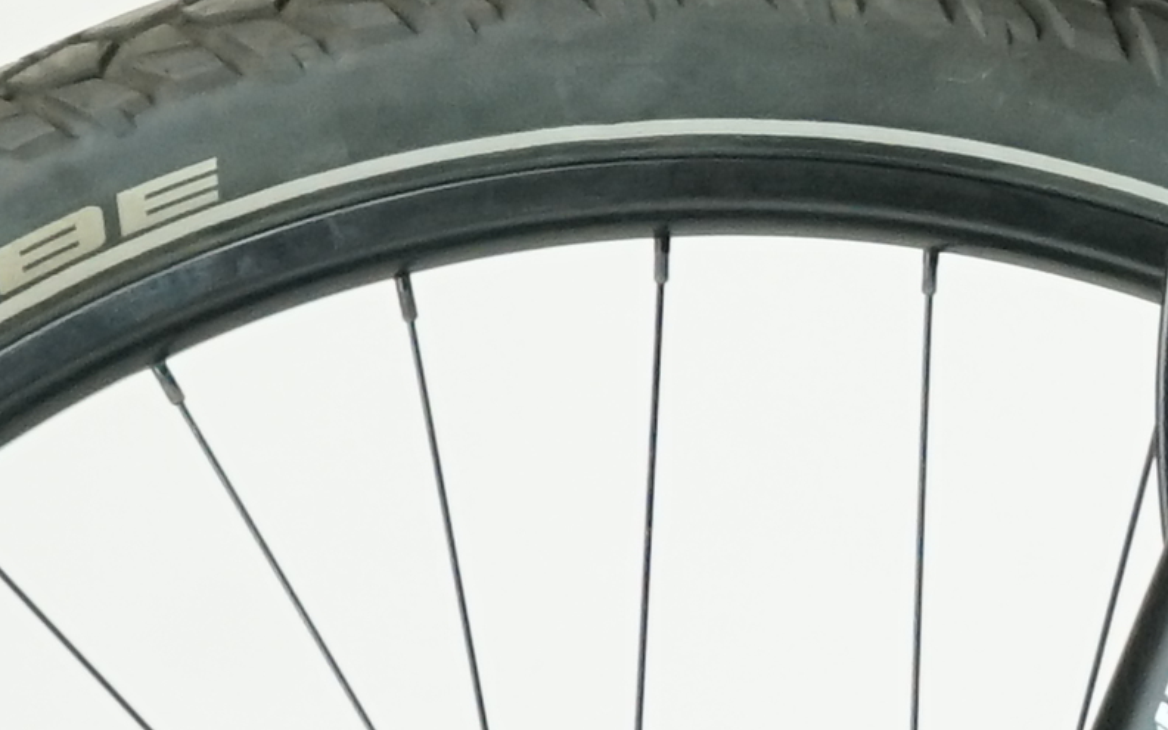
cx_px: 3404
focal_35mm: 409
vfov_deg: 3.2
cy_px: 538
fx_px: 13019
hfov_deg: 4.9
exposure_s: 1/200
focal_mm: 53
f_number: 6.3
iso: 2500
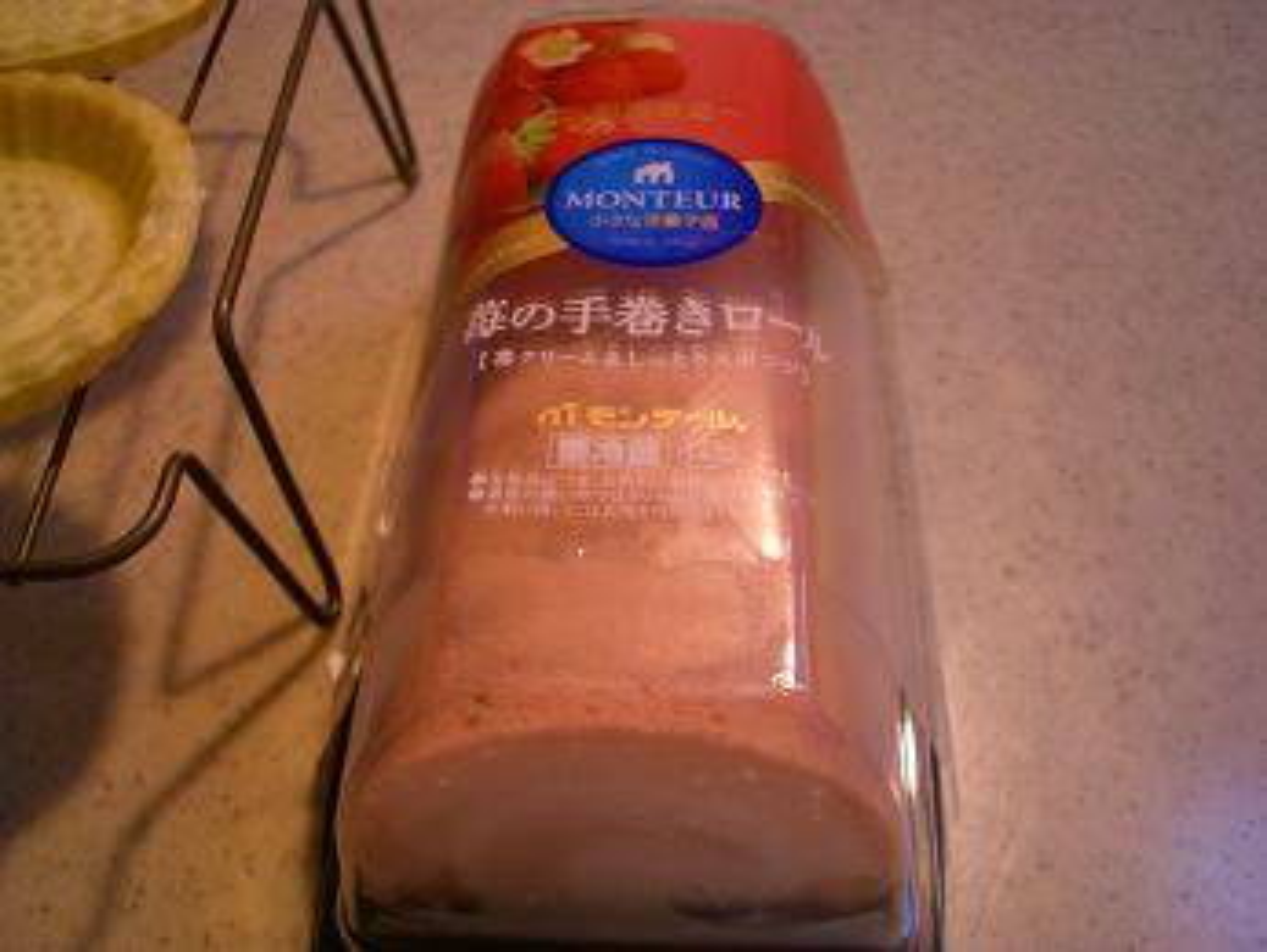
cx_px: 634
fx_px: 1502
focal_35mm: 41
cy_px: 476
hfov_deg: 45.7
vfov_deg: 35.2
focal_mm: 6.8
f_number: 2.8
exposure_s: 1/60
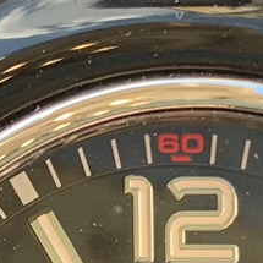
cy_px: 372
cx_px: 13
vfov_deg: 7.9
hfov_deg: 8.0
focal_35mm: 219
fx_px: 1882
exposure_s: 1/121
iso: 50
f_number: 1.8
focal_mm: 4.25
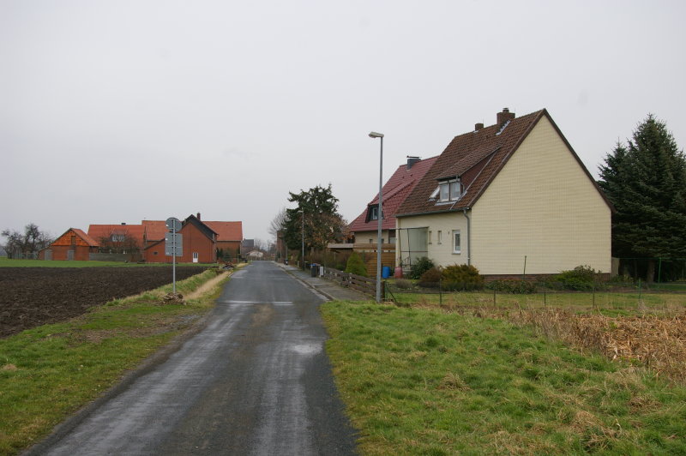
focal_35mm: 39
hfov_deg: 49.6
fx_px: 743
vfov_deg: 34.2
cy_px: 228
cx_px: 343
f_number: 6.7
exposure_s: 1/250
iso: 200
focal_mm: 26
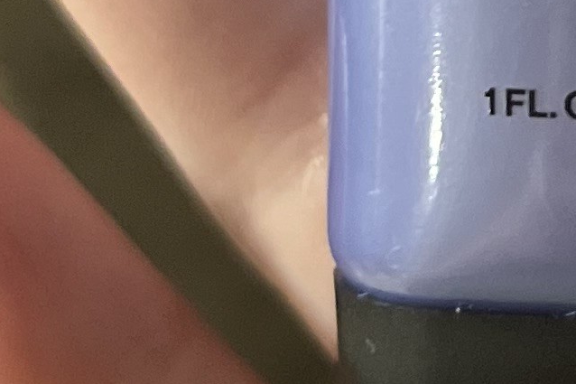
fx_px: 2735
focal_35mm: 171
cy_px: -401
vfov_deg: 7.7
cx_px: 714
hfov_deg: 11.7
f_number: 1.6
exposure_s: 1/30
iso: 640
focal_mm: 5.1
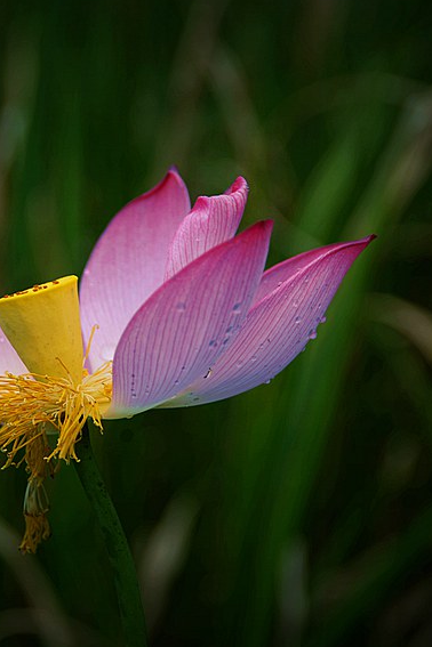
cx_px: 66
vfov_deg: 10.8
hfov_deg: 7.2
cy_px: 313
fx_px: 3438
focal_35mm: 191
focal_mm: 120
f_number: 5.6
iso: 100
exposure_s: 1/250
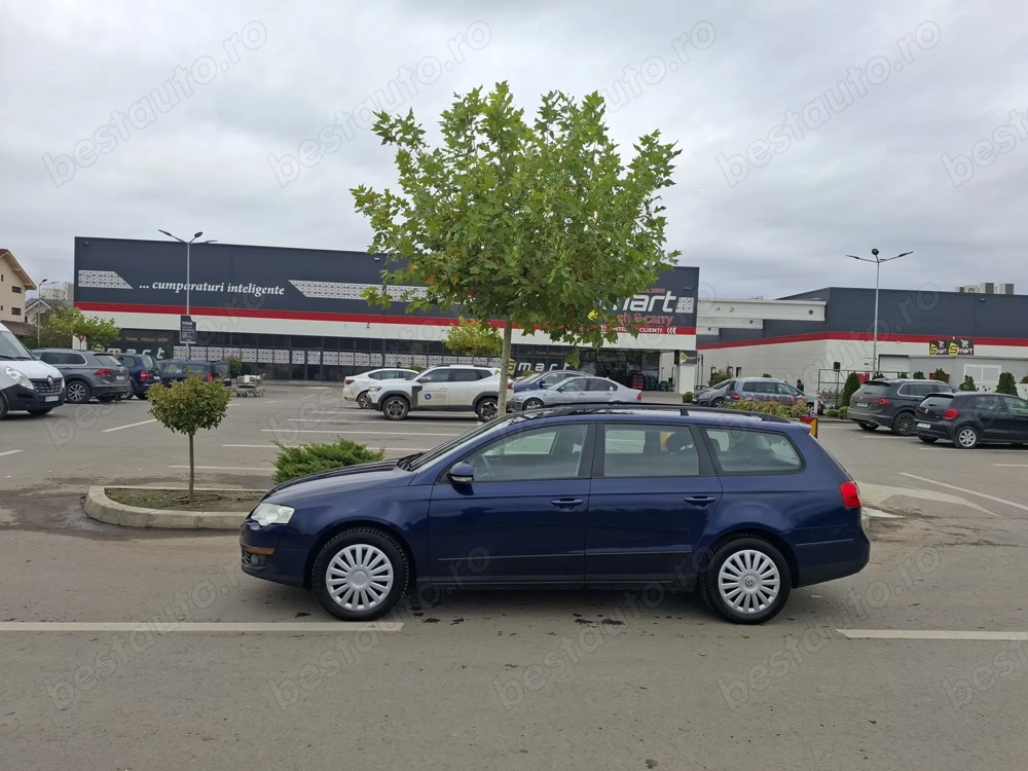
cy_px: 386
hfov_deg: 73.9
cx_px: 514
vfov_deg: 58.9
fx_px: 683
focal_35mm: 23
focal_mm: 5.54
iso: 50
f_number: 1.8
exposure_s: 1/769
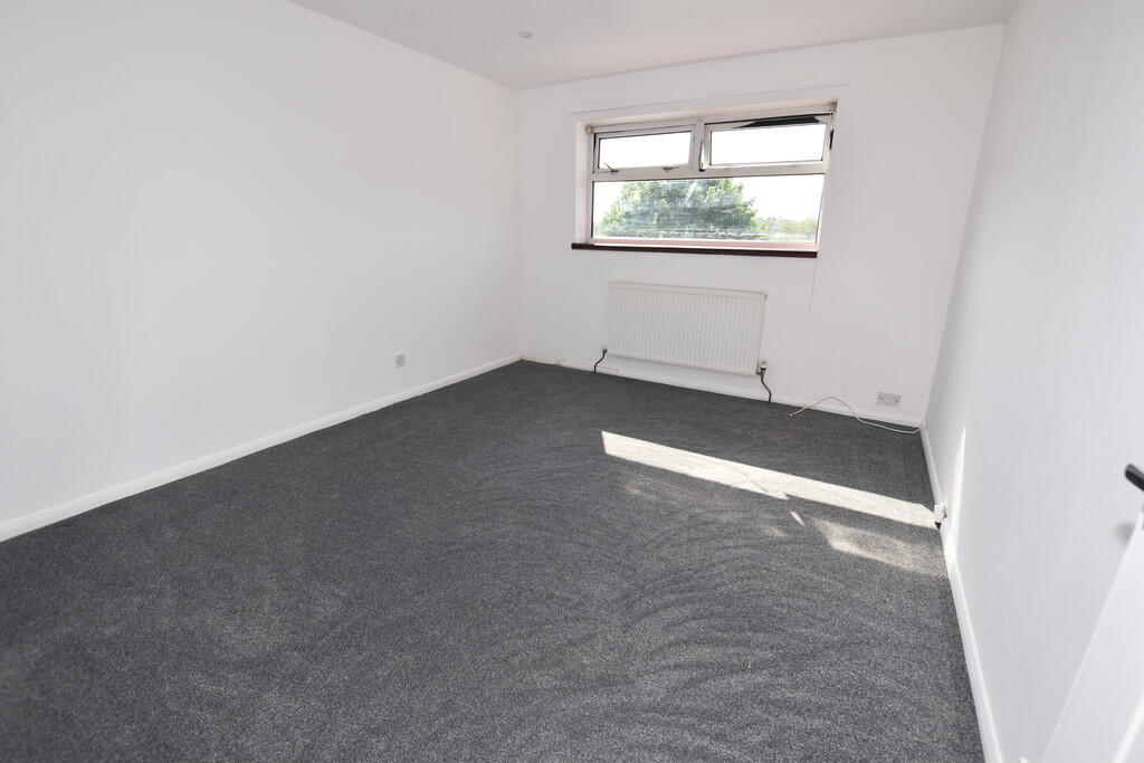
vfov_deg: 77.3
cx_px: 572
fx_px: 477
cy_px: 382
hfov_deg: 100.4
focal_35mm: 15
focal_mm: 10
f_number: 5.6
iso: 125
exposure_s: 1/125
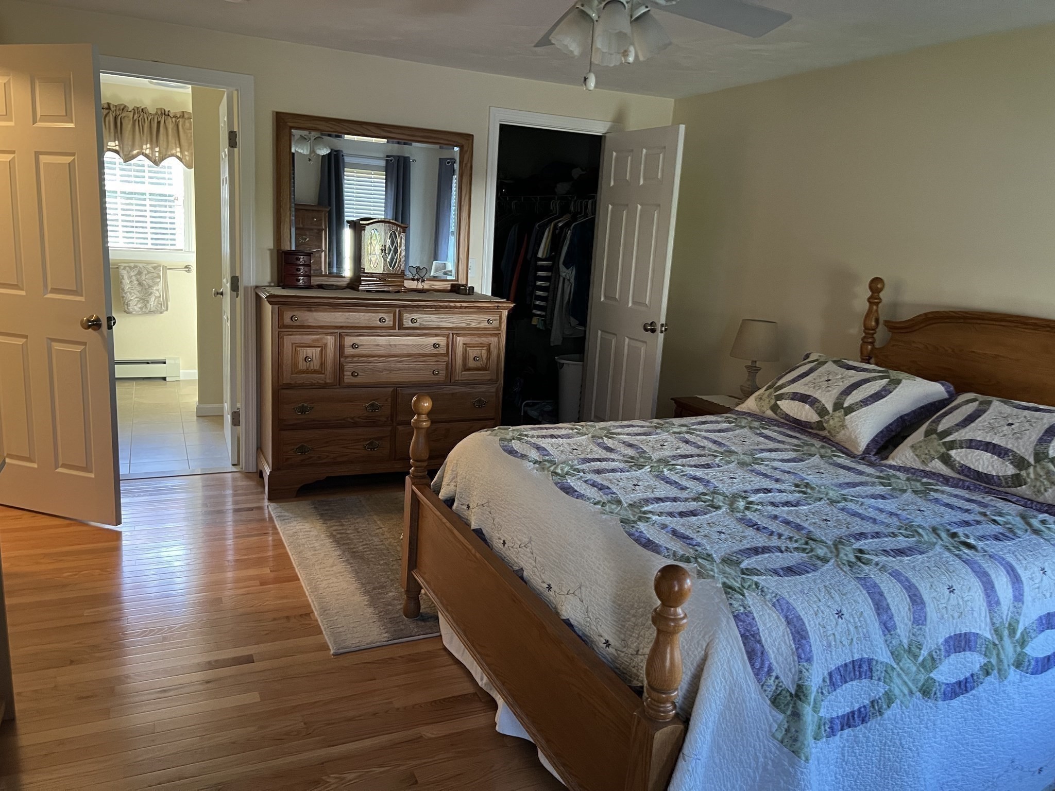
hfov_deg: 67.3
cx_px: 528
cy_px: 396
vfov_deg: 53.1
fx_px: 792
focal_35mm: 26
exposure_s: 1/60
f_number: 1.5
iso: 400
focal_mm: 5.7
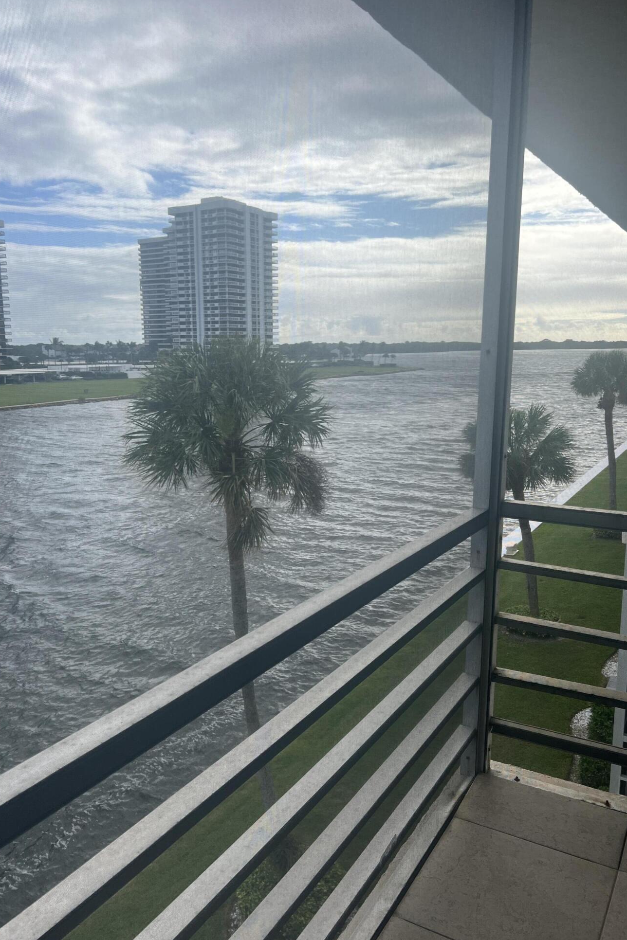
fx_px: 731
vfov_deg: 65.5
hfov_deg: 46.3
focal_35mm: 28
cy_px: 464
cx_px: 280
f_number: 1.5
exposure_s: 1/3356
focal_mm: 5.7
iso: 50
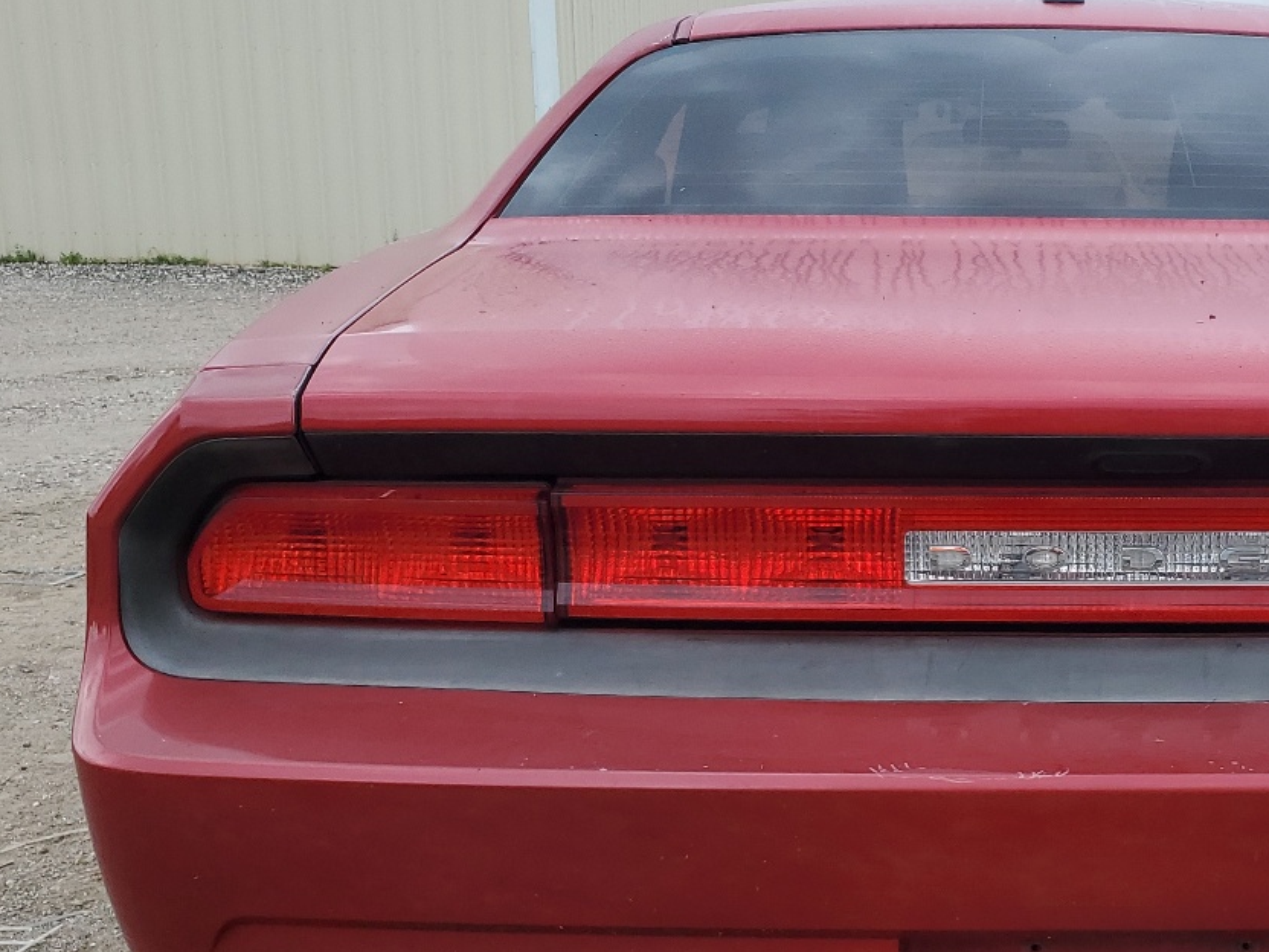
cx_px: 1069
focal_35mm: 50
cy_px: 664
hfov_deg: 36.5
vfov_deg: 28.8
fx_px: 1833
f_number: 1.5
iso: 50
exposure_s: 1/233
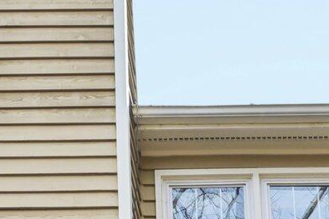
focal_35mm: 88
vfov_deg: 13.8
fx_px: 803
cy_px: 394
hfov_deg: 22.8
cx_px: 269
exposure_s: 1/80
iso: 200
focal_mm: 17
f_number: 9
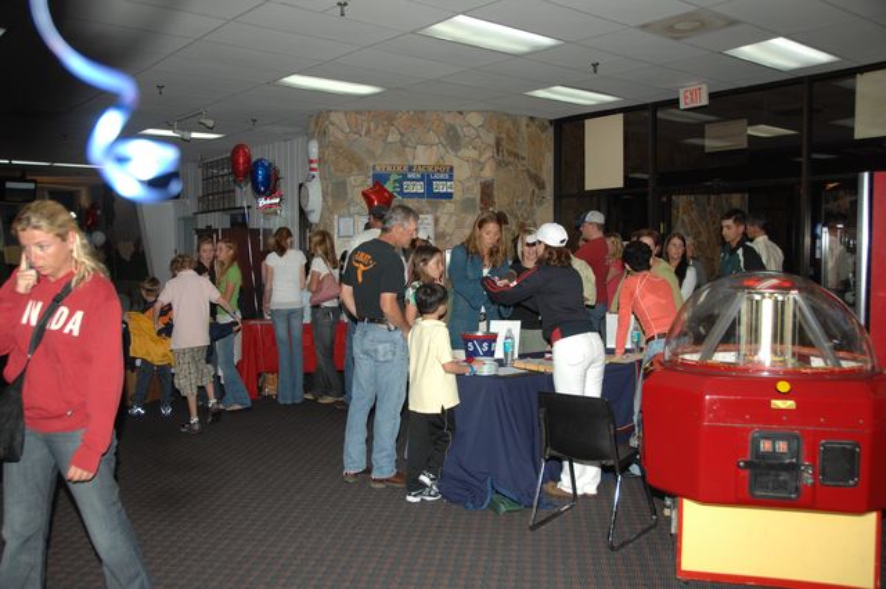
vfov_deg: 43.5
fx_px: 737
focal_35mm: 30
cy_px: 294
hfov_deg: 62.0
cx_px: 443
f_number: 3.5
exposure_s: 1/125
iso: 200
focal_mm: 20
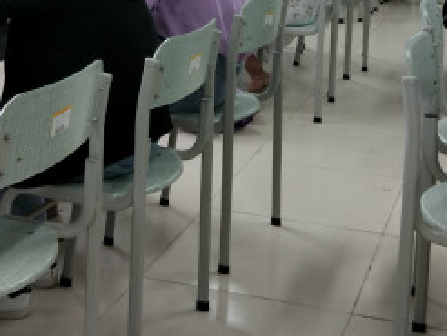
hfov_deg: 29.7
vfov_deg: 21.6
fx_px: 840
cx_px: 187
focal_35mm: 65
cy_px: -25
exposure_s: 1/100
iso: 125
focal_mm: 4.27
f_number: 1.7
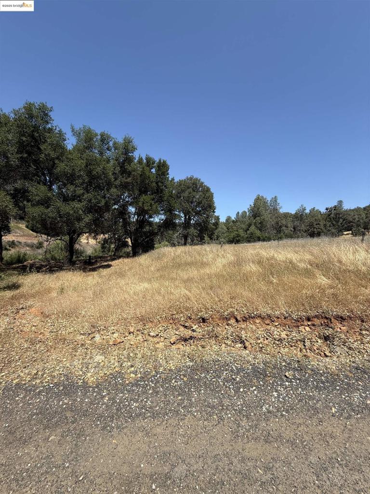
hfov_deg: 85.7
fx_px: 200
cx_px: 185
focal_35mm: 14
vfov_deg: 102.1
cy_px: 247
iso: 20
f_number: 2.2
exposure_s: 1/658
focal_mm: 2.22
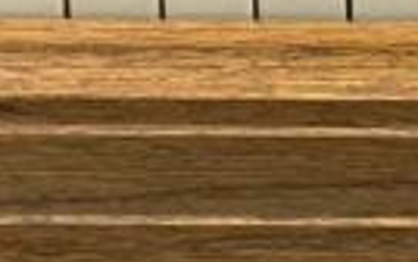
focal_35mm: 389
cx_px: 1295
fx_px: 4435
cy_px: -490
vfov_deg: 3.3
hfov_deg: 5.1
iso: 250
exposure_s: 1/40
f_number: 1.78
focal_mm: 6.86
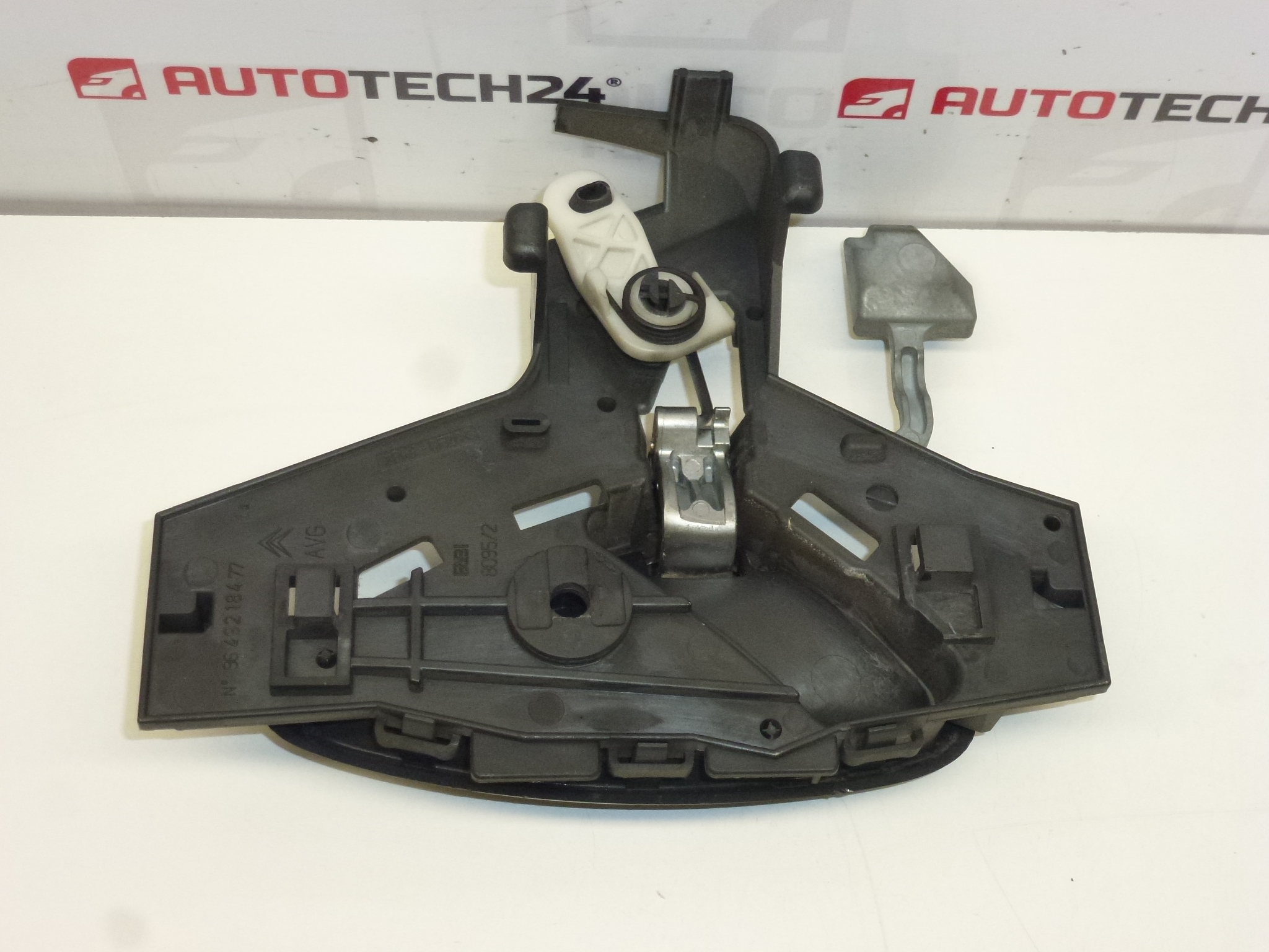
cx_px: 634
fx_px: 1906
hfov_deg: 36.8
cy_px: 476
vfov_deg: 28.0
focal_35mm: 52
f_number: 4.3
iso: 400
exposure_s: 1/160
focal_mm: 9.4
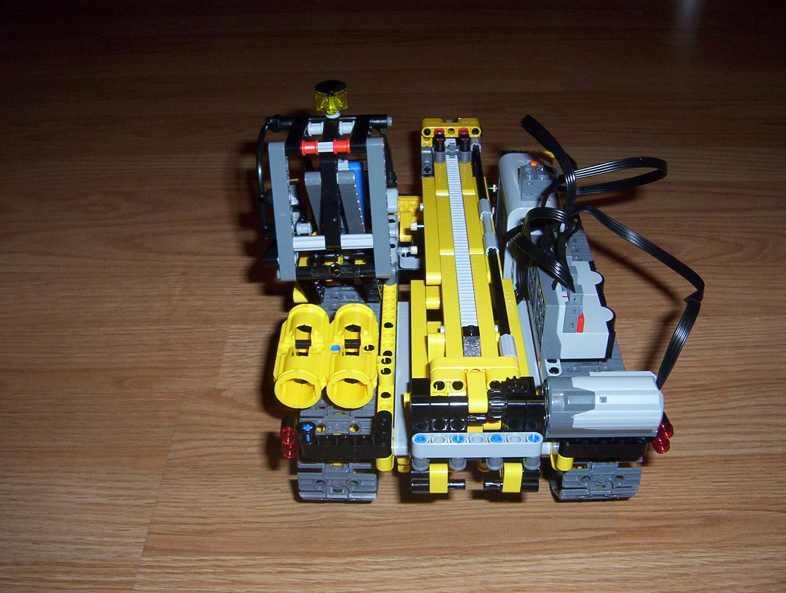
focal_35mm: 39
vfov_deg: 37.0
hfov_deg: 47.8
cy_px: 296
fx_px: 888
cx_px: 393
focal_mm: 5.26
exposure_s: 1/60
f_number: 3.84
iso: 140
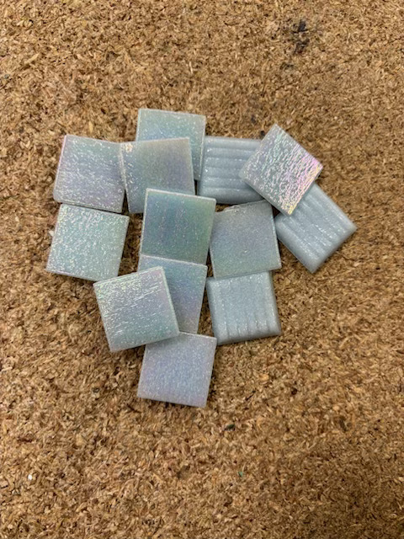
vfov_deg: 67.3
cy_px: 270
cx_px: 202
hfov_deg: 53.1
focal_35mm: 26
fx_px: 405
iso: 100
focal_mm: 5.96
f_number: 1.6
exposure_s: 1/100
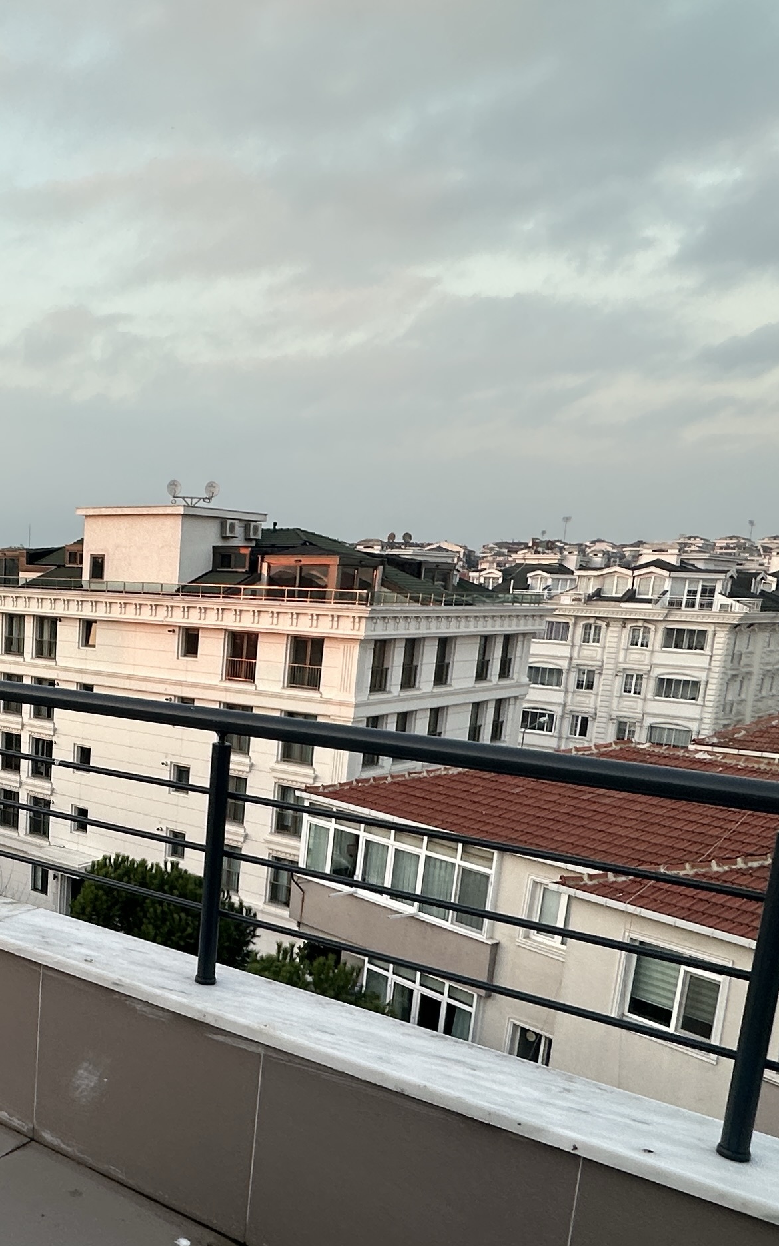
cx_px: 21
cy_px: 800
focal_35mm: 32
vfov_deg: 58.7
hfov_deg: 36.0
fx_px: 1087
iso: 64
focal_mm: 2.22
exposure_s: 1/99
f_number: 2.2
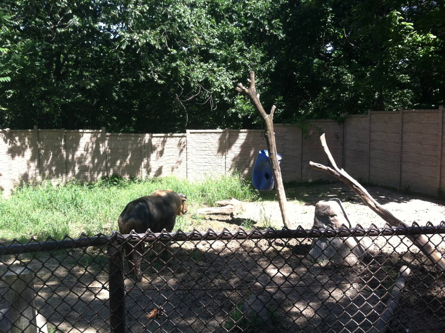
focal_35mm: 35
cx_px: 222
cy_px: 166
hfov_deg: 52.7
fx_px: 449
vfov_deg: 40.6
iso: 80
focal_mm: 3.85
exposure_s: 1/219
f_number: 2.8
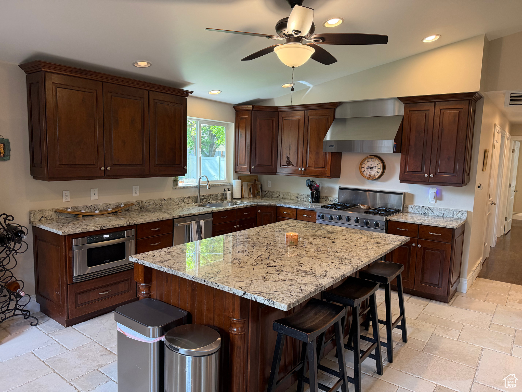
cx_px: 261
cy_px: 196
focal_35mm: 24
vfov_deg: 56.8
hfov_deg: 71.6
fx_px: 362
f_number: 1.78
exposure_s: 1/120
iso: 320
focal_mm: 6.76
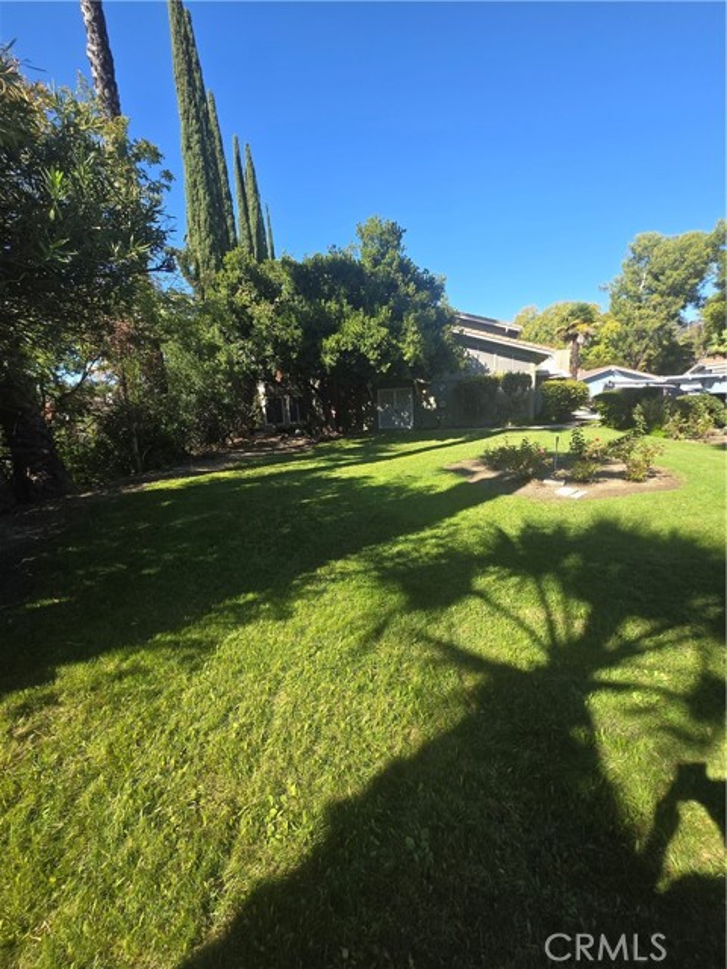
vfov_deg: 106.2
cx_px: 364
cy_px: 484
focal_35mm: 13
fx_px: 364
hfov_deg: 89.9
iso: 25
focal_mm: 1.7
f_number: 2.2
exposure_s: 1/395
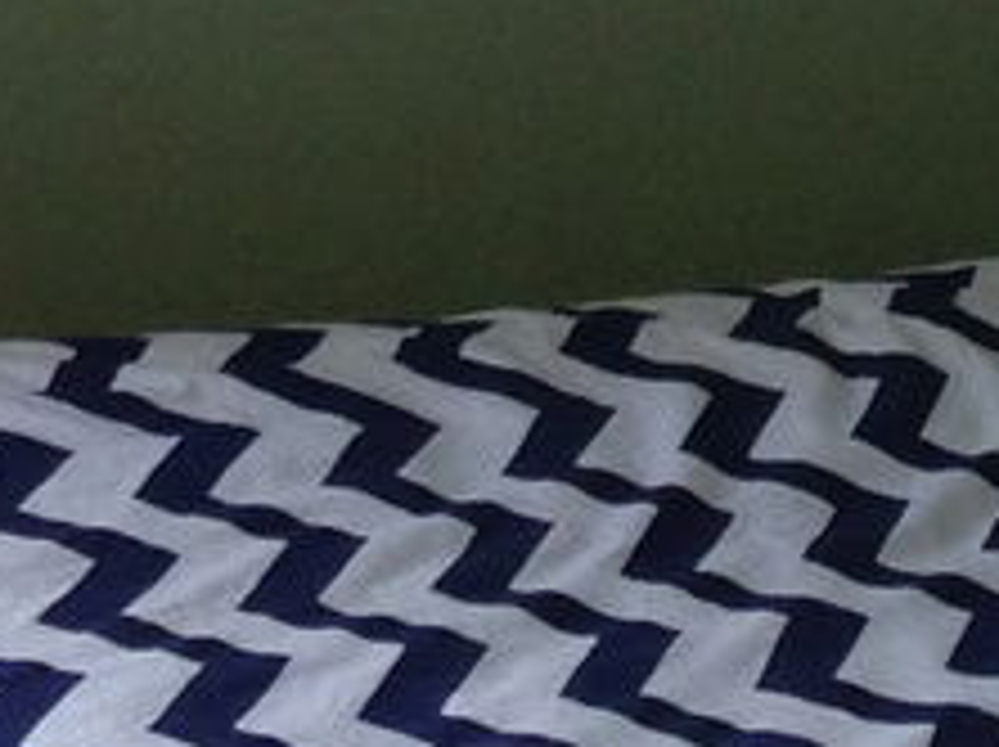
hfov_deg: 8.3
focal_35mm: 238
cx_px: 477
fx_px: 6861
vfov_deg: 5.9
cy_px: -1138
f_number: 2.4
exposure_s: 1/120
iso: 80
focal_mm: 4.12
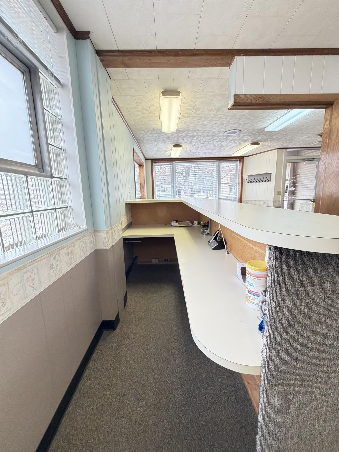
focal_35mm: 14
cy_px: 226
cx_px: 170
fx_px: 183
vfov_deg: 102.1
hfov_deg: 85.7
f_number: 2.2
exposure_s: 1/60
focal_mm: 2.22
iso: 250
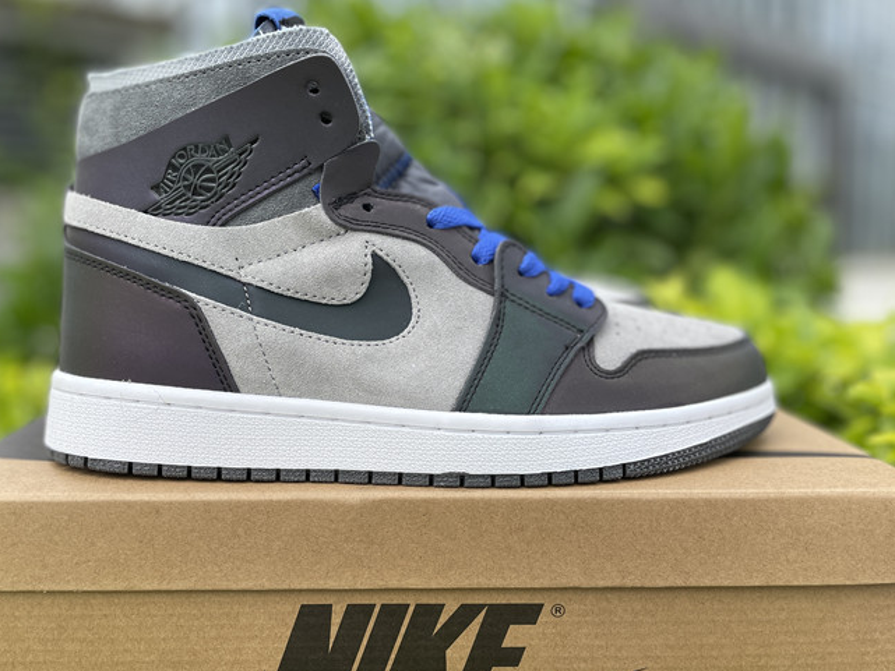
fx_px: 776
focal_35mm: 30
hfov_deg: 59.8
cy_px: 354
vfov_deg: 46.8
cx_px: 402
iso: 32
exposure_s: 1/720
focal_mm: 4.2
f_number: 1.6
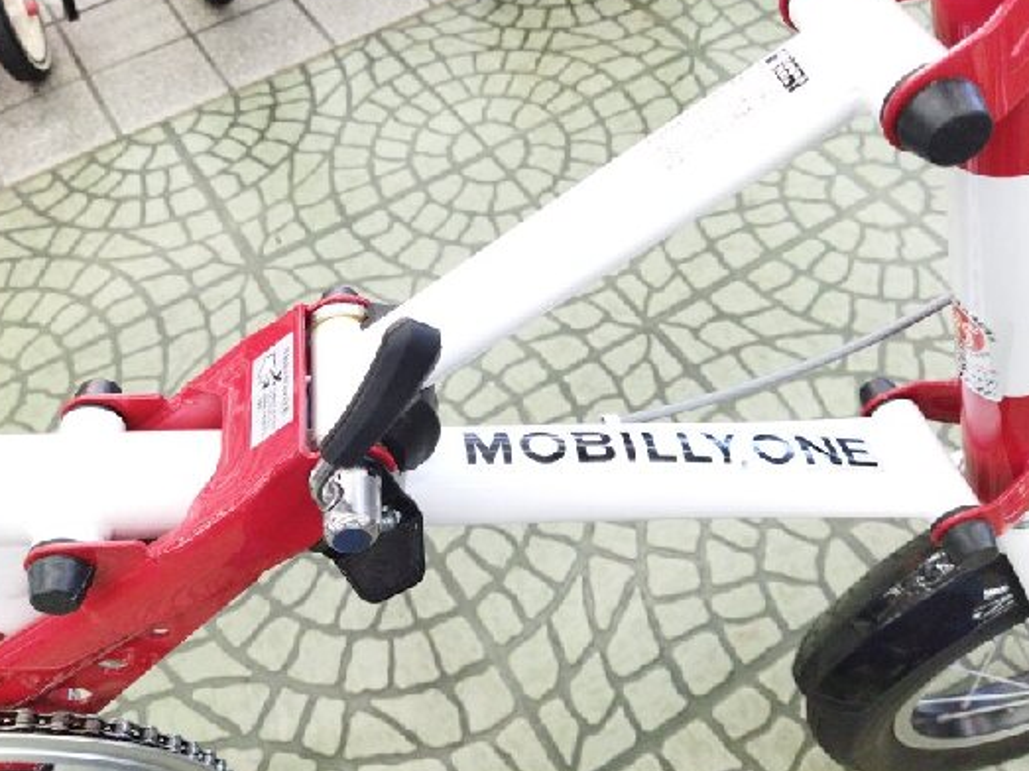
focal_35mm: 31
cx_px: 468
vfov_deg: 45.4
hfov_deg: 58.3
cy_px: 350
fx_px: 921
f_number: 1.79
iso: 819
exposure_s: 1/300
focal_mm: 4.71
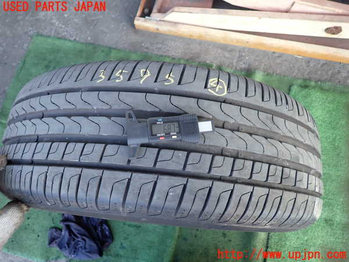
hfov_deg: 69.4
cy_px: 131
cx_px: 174
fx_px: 252
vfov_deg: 54.9
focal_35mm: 25
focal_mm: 4.5
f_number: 2
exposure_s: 1/125
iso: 160
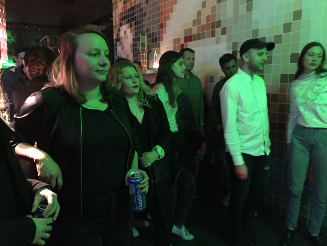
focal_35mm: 29
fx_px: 274
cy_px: 123
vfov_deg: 48.2
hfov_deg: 61.7
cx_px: 164
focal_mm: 4.15
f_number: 2.2
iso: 1000
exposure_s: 1/17
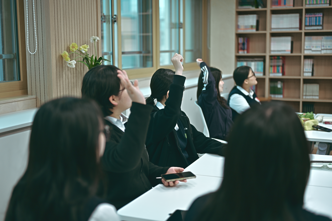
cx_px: 166
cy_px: 110
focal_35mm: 50
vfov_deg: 27.0
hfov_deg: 39.6
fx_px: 461
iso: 400
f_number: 1.8
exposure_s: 1/250
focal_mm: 50
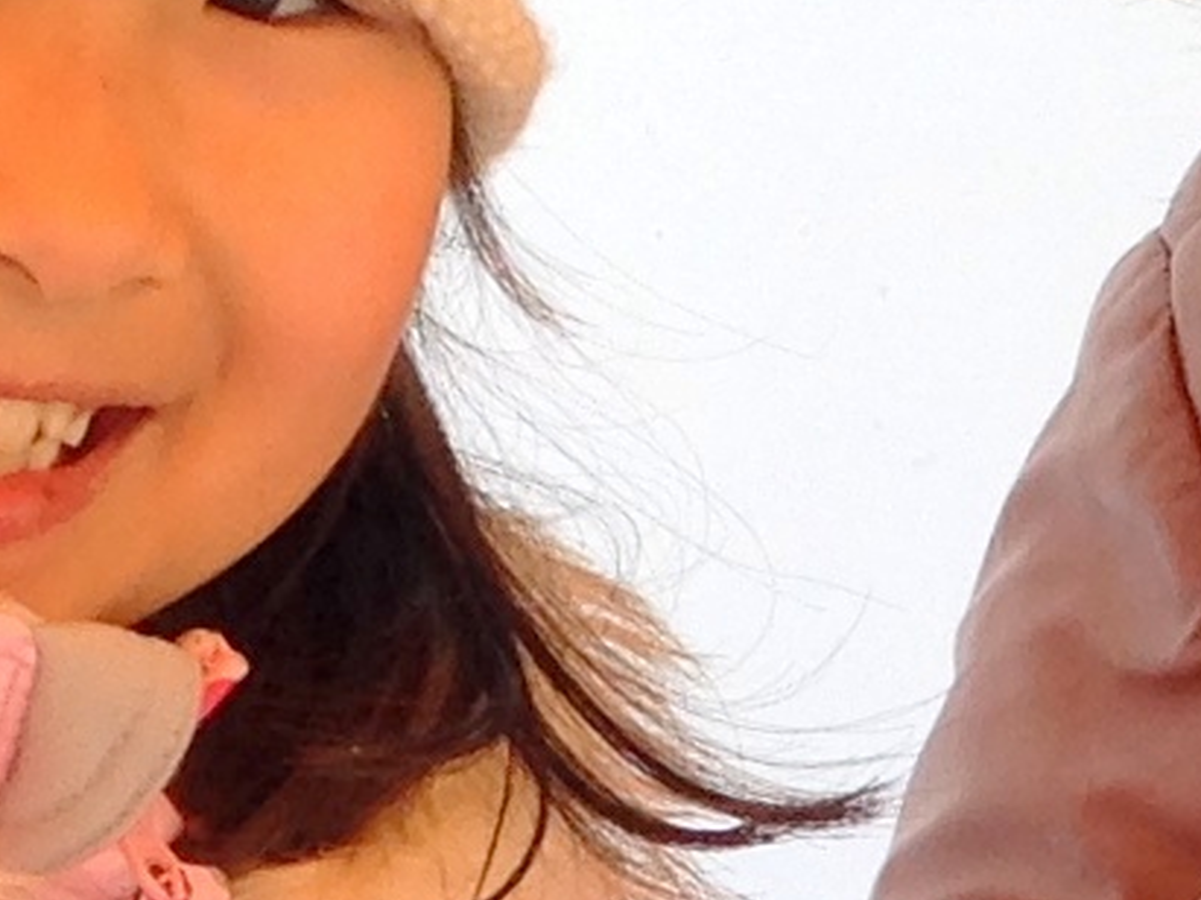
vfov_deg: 5.6
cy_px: 1338
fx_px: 9087
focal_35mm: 262
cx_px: 1382
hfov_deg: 7.5
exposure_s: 1/220
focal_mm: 4.12
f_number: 2.4
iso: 50
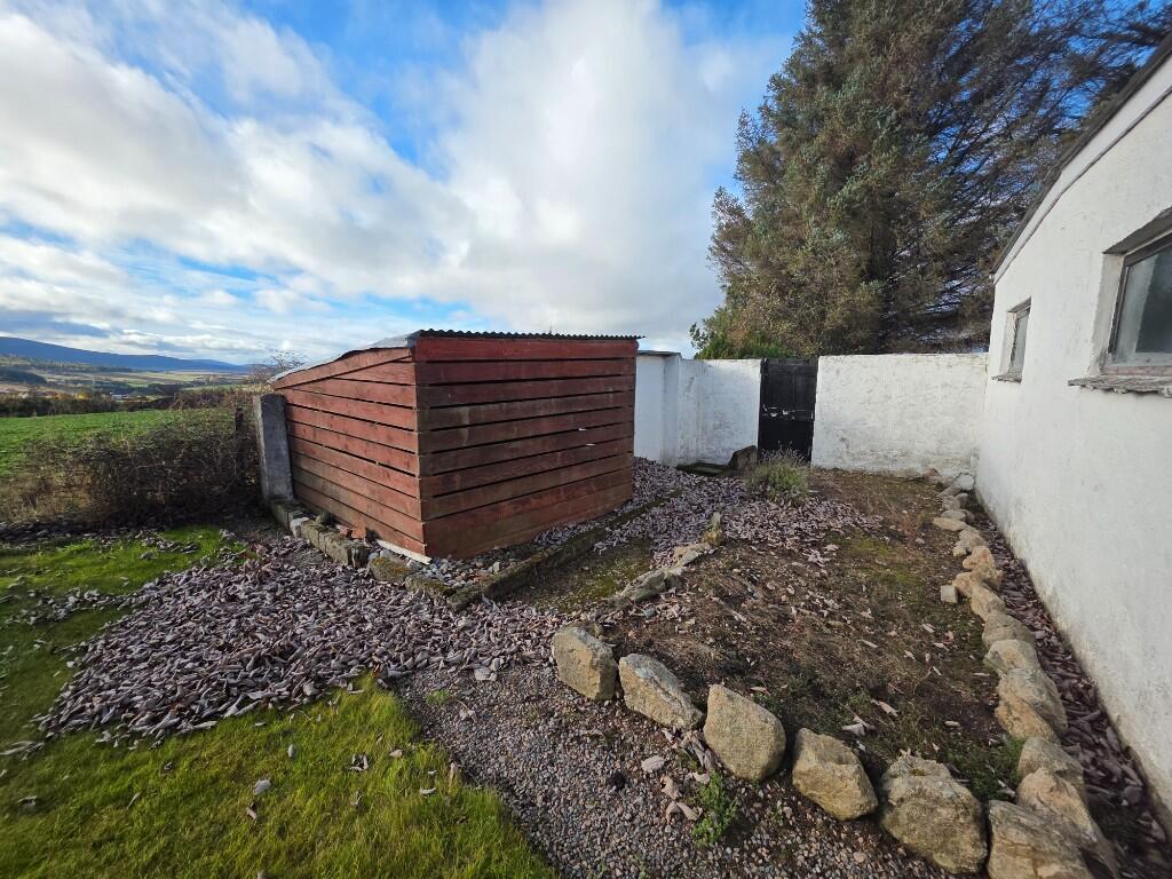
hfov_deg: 106.2
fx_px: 440
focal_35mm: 13
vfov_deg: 89.9
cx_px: 586
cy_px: 440
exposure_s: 1/1160
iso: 40
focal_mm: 2.2
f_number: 1.9
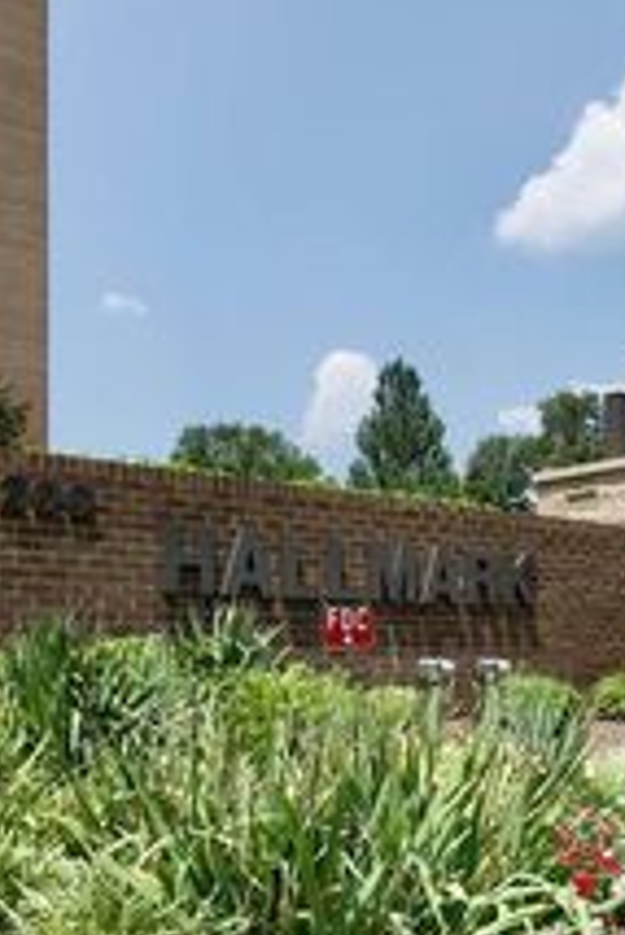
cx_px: 315
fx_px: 910
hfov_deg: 37.9
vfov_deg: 53.5
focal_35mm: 35
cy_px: 614
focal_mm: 10
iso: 320
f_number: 7.1
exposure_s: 1/1250
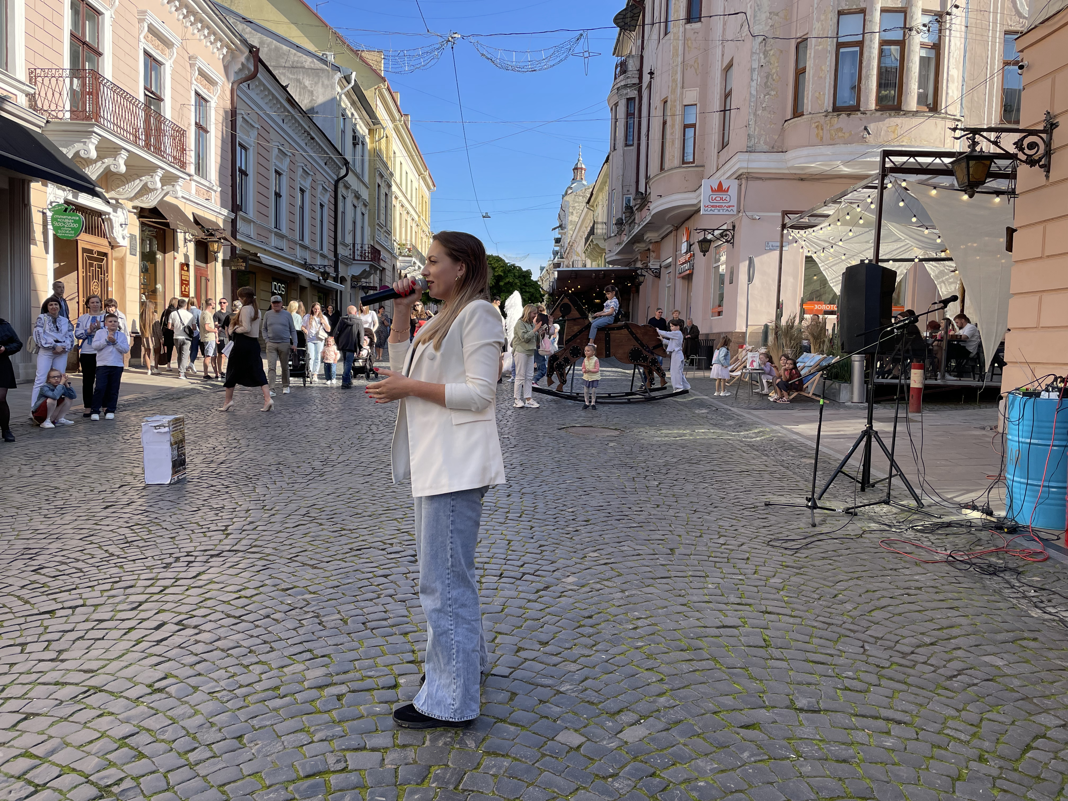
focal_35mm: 26
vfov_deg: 53.1
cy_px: 400
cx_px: 534
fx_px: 802
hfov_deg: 67.3
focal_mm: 4.2
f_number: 1.6
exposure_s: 1/1553
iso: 50
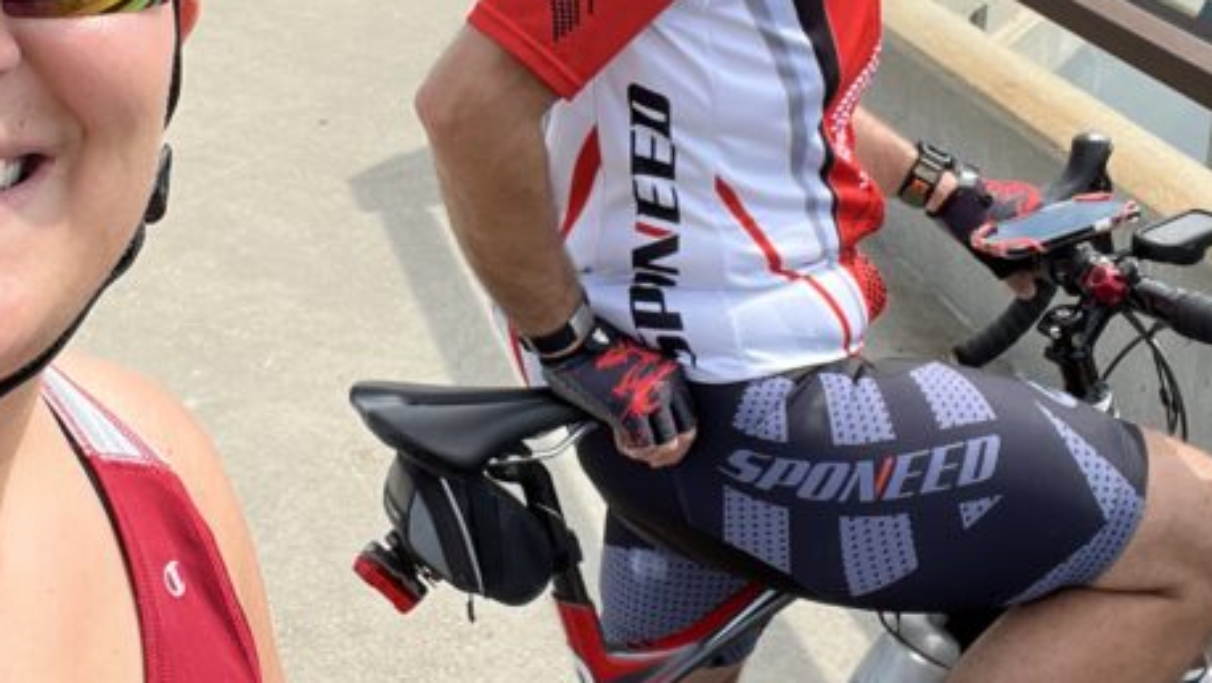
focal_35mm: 56
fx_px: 1800
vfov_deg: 20.8
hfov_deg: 37.2
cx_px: 564
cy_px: 11
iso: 32
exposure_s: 1/557
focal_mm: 2.71
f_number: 2.2
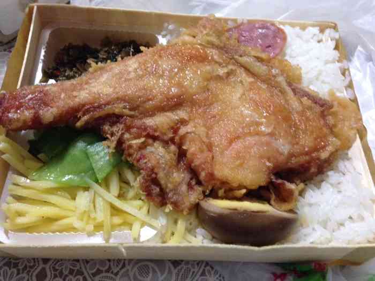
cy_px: 140
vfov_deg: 42.9
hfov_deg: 55.4
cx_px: 188
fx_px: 357
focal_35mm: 33
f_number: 2.4
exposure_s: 1/15
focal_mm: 4.12
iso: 500
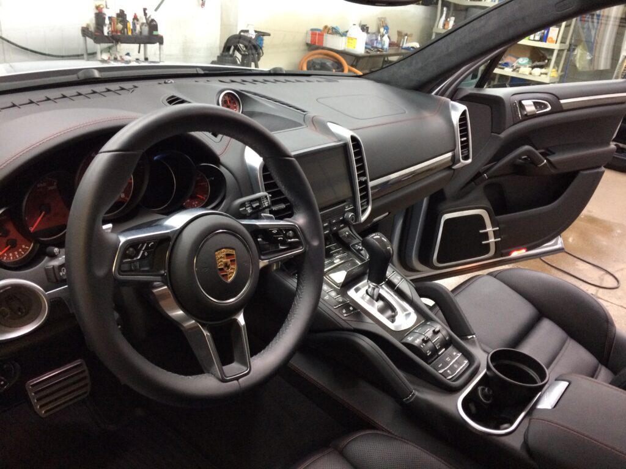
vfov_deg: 48.2
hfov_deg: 61.7
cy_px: 234
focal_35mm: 29
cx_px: 313
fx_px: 524
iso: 320
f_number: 2.2
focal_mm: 4.15
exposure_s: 1/20
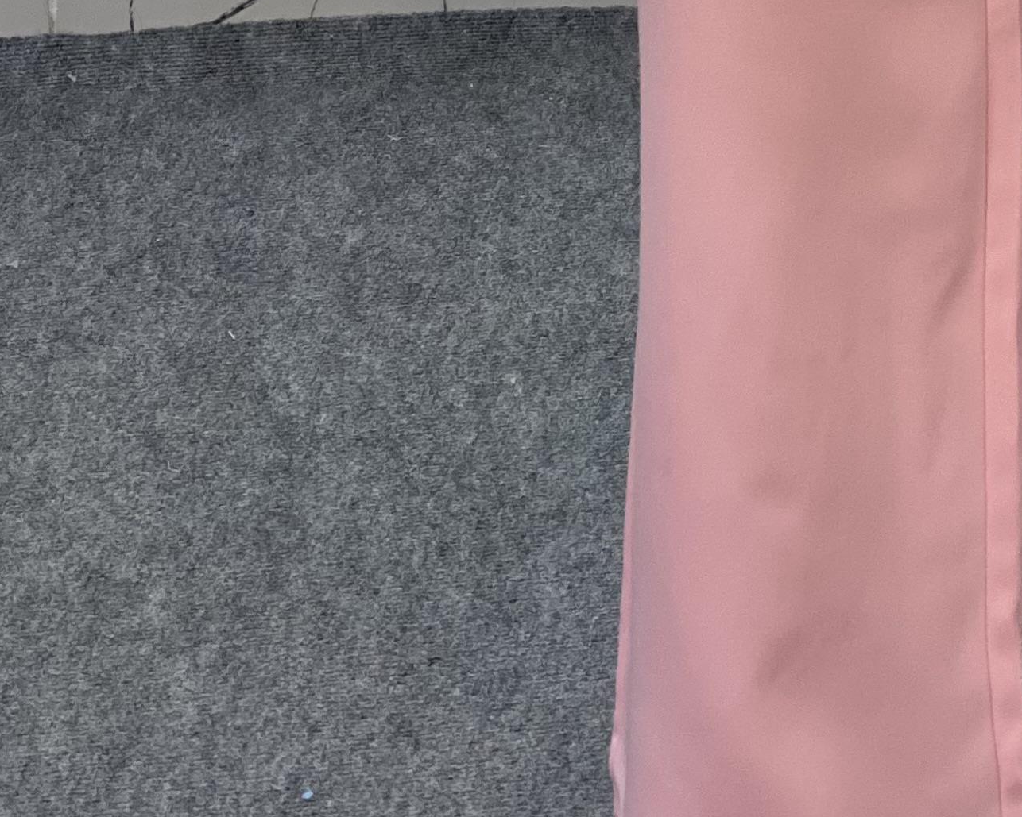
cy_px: -318
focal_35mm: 156
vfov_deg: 9.7
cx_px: 1092
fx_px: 4719
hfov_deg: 12.2
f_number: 2
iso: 80
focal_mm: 6
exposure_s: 1/100
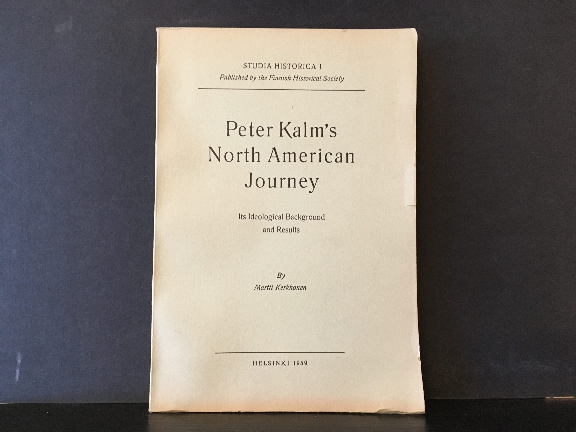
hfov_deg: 61.7
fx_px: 483
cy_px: 216
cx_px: 288
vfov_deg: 48.2
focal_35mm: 29
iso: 200
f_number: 2.2
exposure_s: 1/33
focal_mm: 4.15
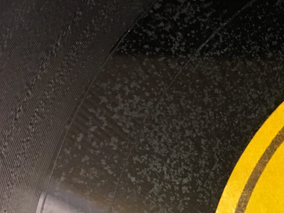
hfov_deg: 19.8
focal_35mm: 88
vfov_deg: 15.8
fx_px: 722
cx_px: 401
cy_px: 286
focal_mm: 4.15
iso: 160
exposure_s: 1/33
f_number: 2.2
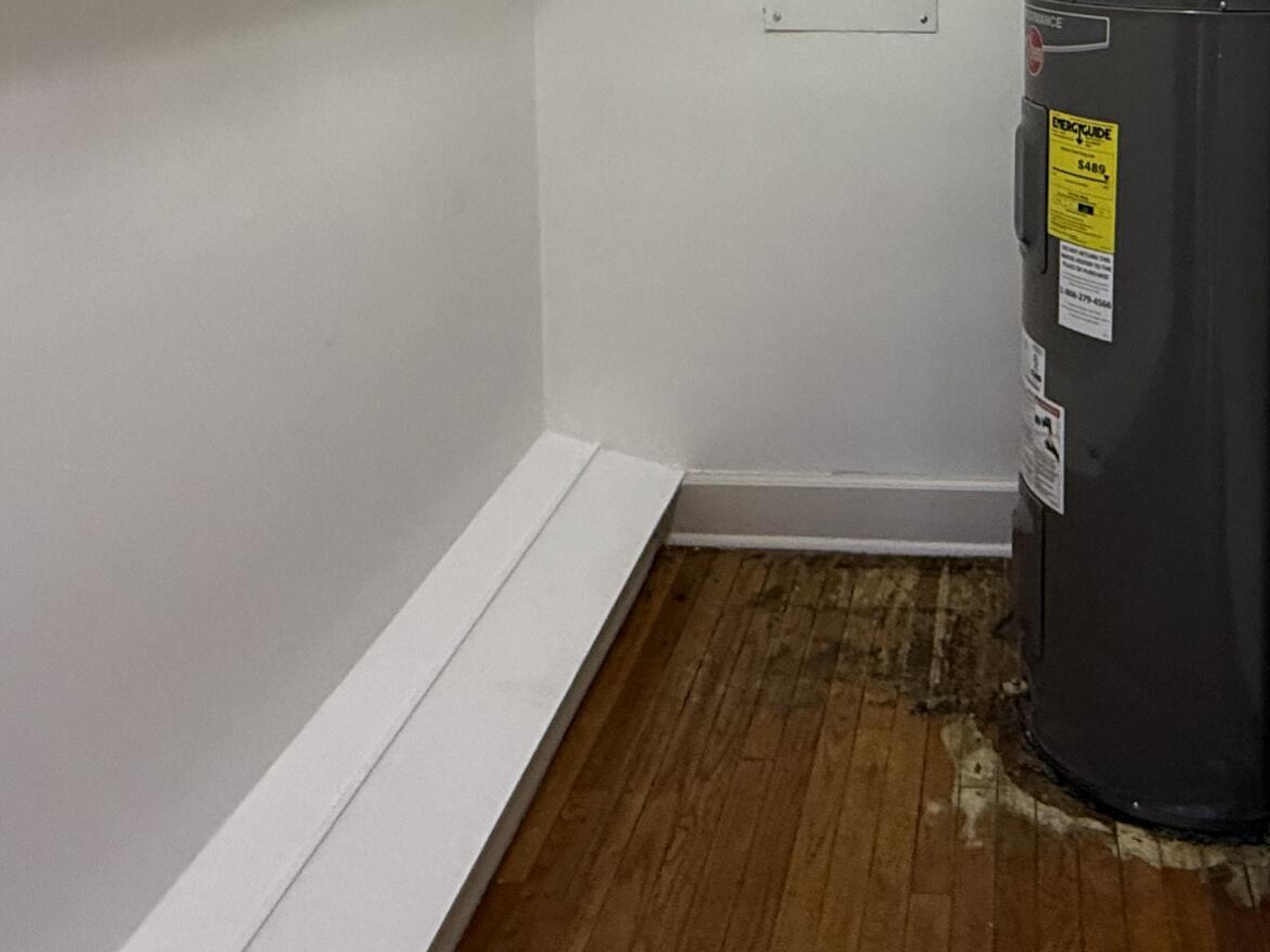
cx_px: 987
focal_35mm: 36
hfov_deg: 48.9
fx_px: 1321
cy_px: -36
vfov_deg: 35.2
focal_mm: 2.22
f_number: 2.2
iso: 320
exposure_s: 1/120
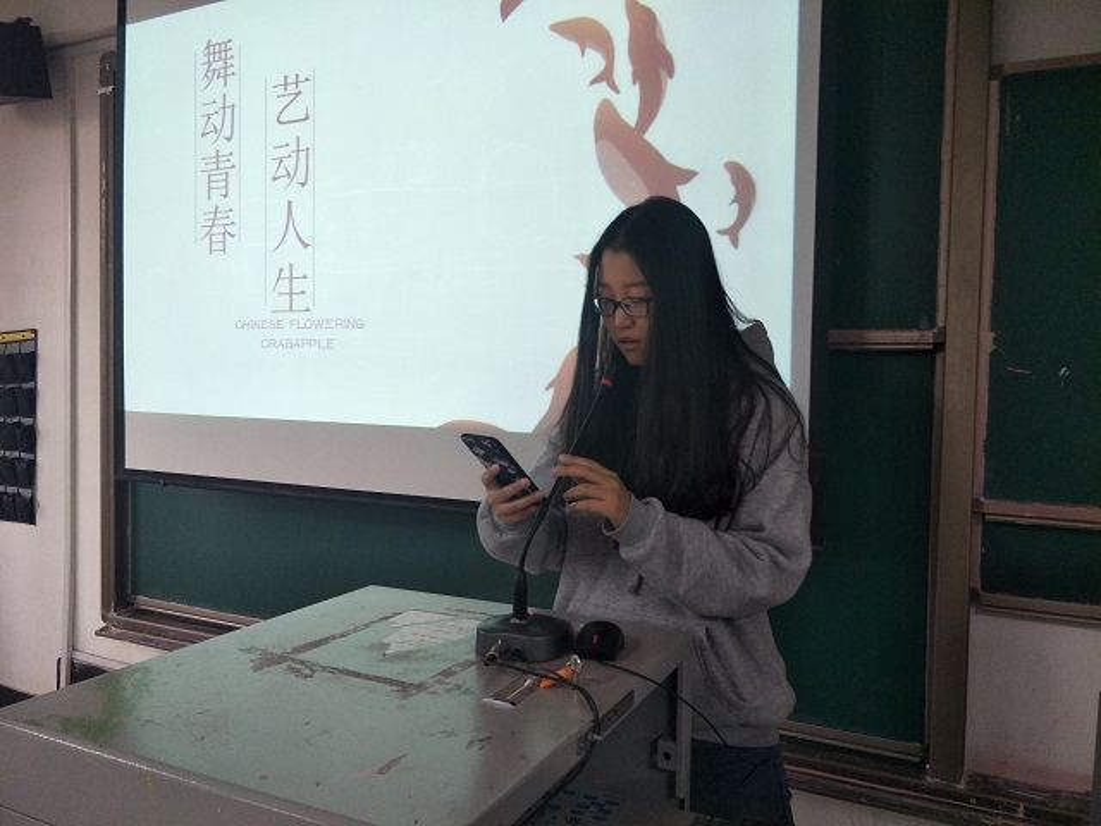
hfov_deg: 71.6
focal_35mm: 24
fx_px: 763
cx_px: 550
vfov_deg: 56.8
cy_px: 413
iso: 162
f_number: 1.7
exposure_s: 1/50
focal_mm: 4.1
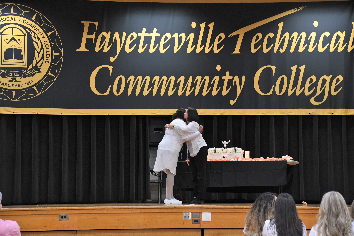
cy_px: 118
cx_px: 177
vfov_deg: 13.0
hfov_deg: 19.5
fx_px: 1032
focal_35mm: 105
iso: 1600
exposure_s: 1/80
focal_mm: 70
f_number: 6.3
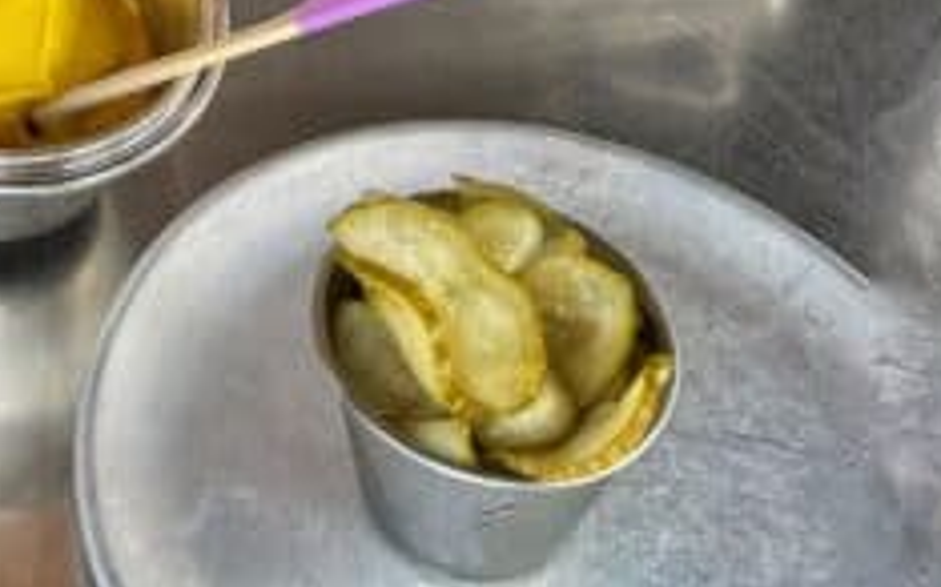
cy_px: -579
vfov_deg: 13.1
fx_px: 2230
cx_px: 32
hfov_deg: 23.0
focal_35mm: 87
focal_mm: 6.76
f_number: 1.78
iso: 64
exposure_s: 1/249
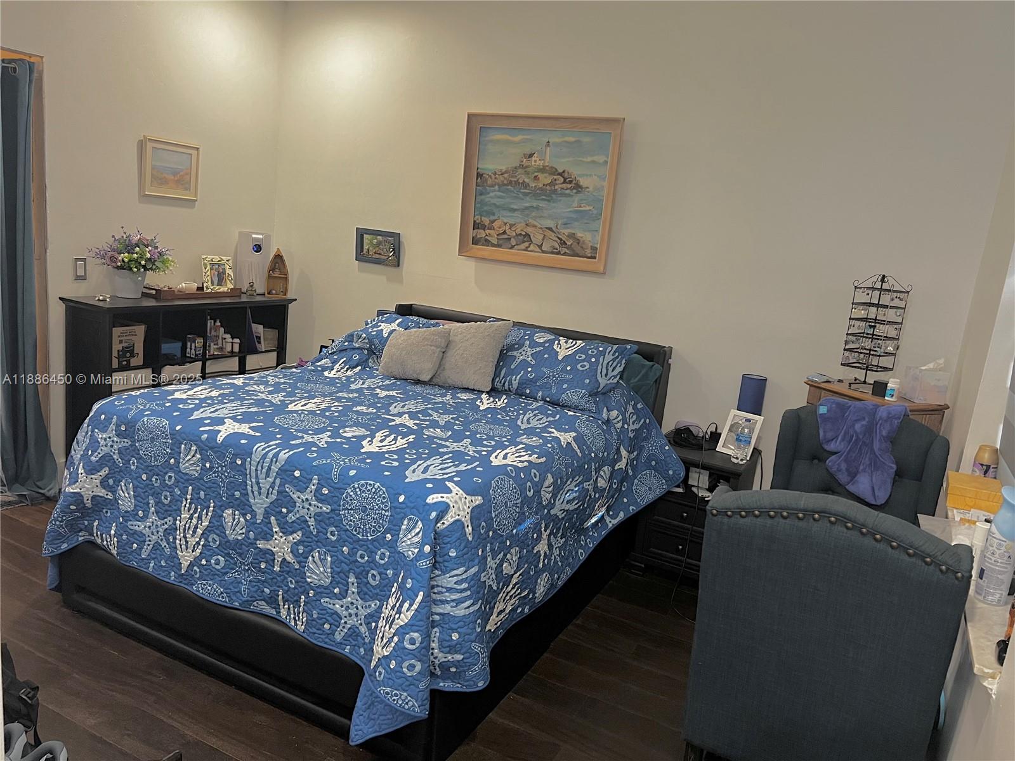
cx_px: 508
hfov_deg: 67.3
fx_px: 762
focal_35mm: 26
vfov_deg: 53.1
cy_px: 380
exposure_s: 1/60
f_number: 1.5
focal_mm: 5.7
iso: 400
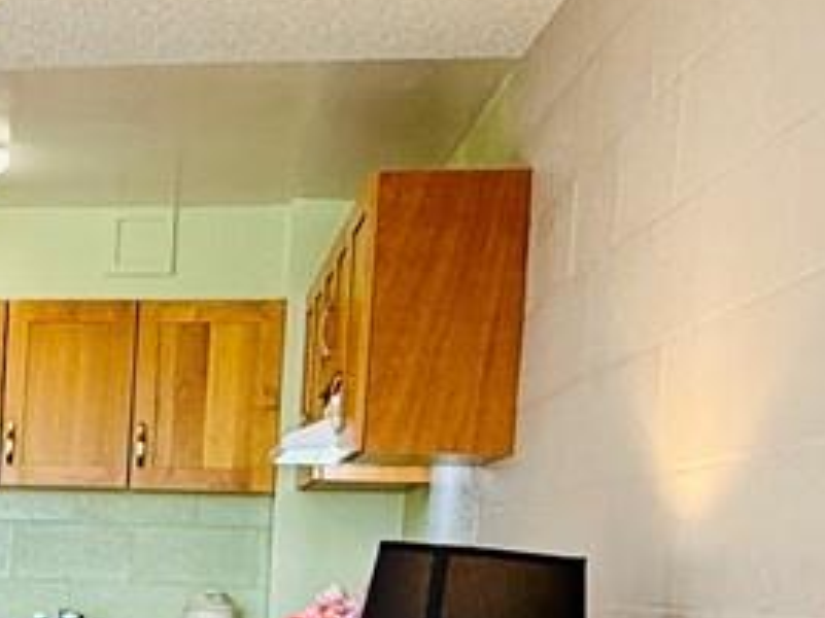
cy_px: 717
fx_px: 2001
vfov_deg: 16.9
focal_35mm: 84
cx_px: -337
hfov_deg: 20.6
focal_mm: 2.22
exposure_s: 1/120
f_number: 2.2
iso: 100
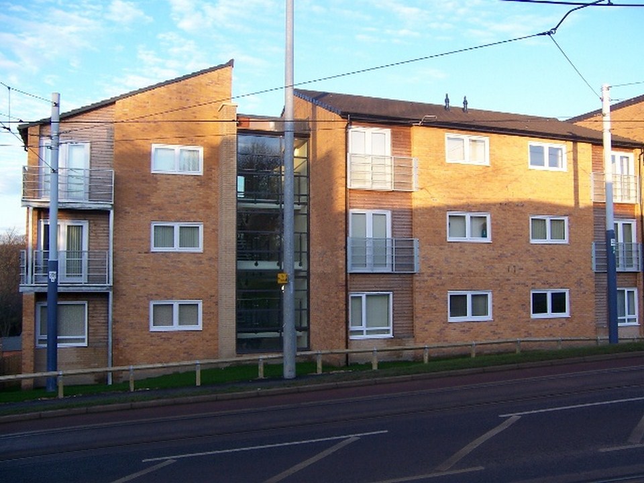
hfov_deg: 55.4
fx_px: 614
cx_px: 322
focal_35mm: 33
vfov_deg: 42.9
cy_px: 242
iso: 80
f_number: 3.4
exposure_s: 1/125
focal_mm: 5.5
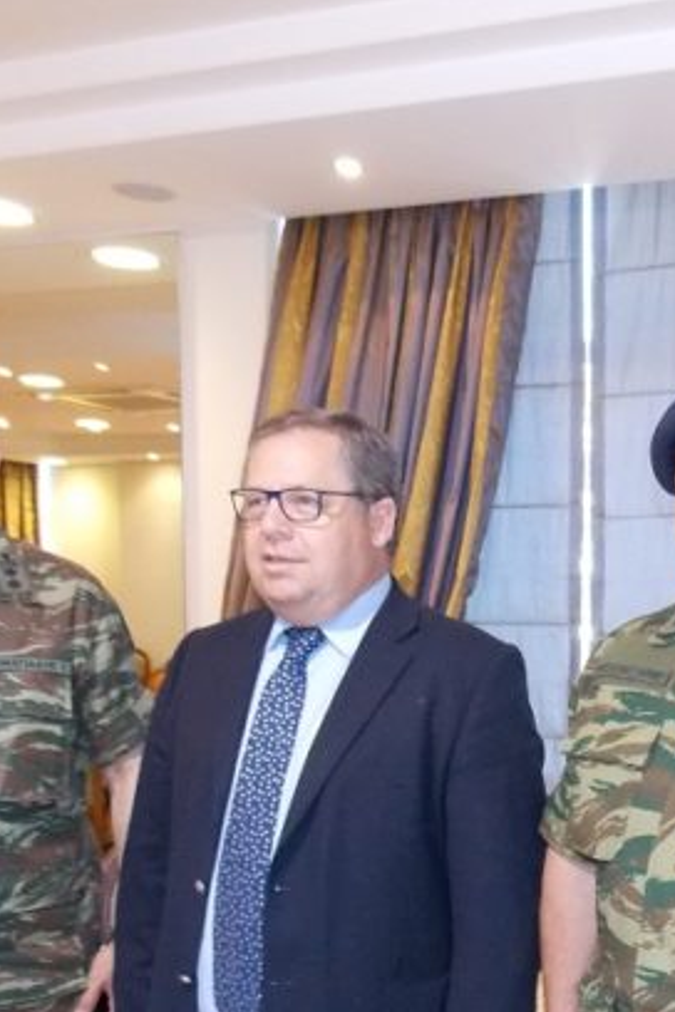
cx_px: 668
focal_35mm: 45
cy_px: 699
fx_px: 1266
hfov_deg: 28.1
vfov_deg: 42.8
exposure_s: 1/30
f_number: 3.1
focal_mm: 4
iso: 400
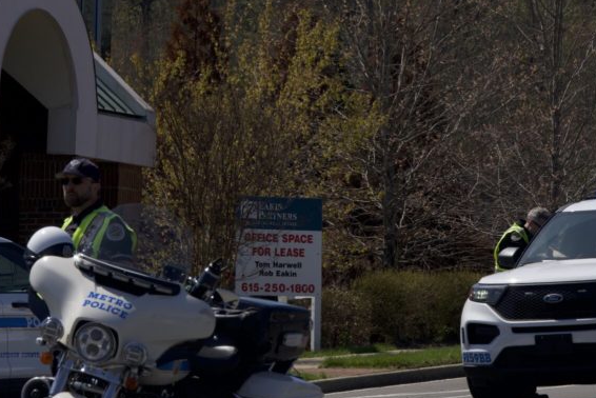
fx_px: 5996
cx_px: 340
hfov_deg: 5.7
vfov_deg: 3.8
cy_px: 46
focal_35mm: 362
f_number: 14
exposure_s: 1/500
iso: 320
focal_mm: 200
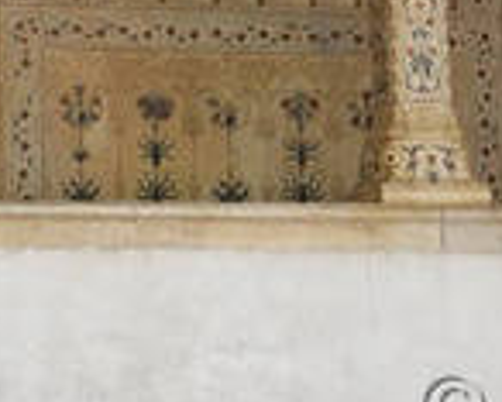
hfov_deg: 9.8
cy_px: -316
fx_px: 2903
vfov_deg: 7.7
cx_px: 21
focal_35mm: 195
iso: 560
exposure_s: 1/125
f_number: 4.2
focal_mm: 29
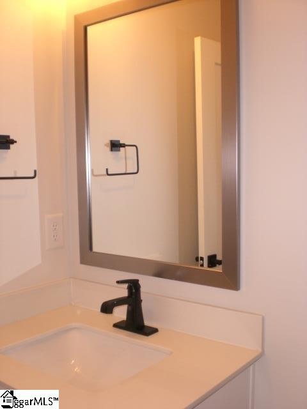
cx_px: 154
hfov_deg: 37.7
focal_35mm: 38
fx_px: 449
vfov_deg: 49.0
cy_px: 204
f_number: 3.1
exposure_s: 1/60
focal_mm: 6.3
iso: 200
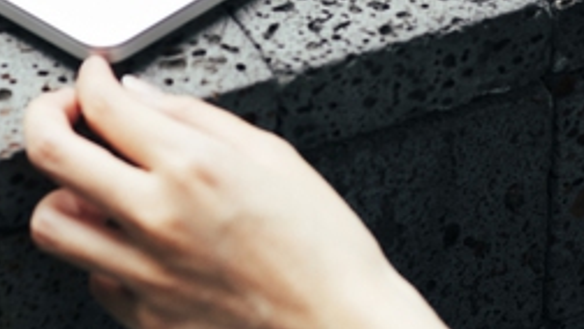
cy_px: -242
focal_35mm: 297
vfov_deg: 4.1
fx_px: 4601
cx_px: 336
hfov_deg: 7.3
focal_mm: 56
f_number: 2.5
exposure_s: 1/125
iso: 200
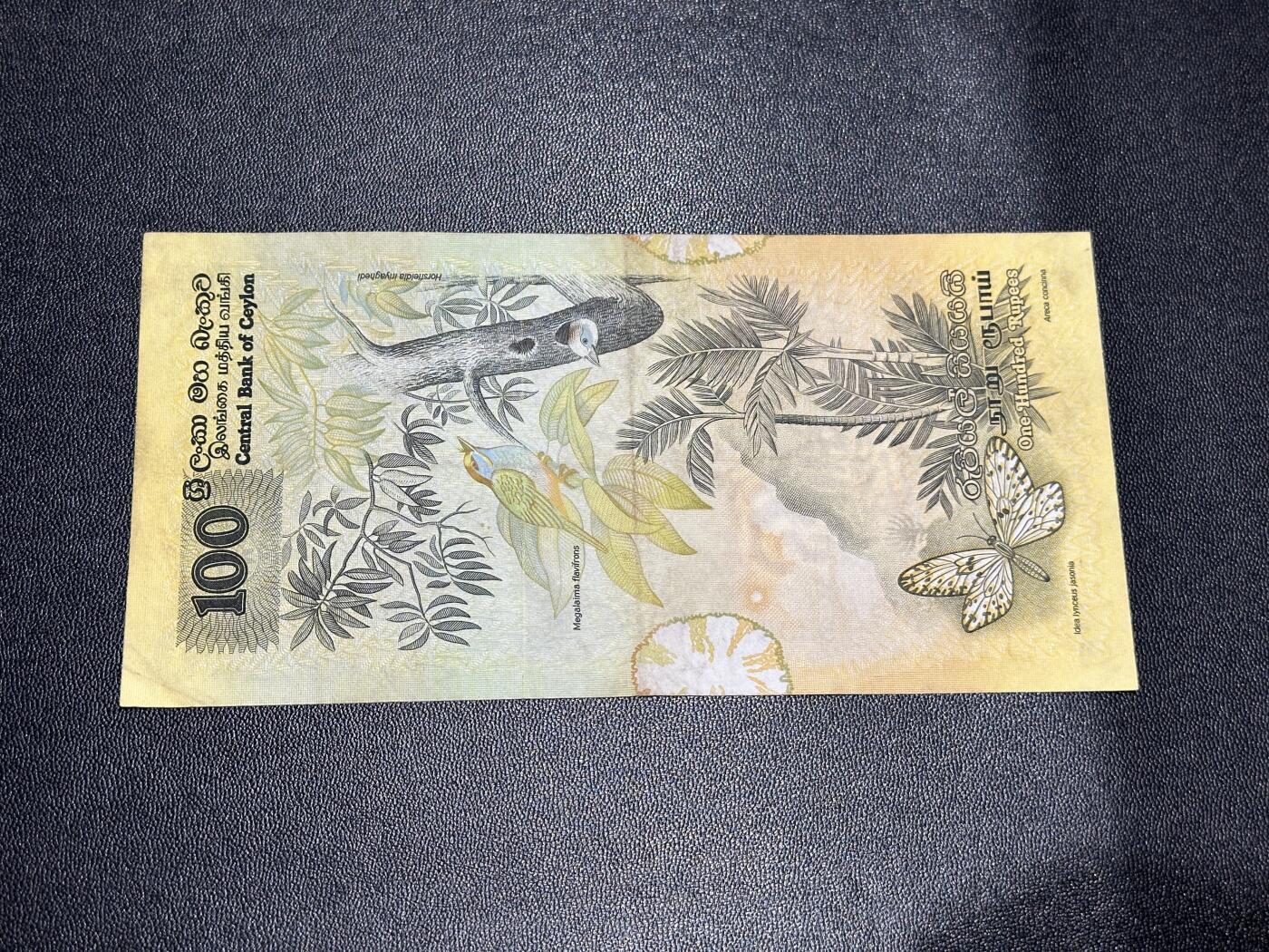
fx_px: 1760
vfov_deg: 30.3
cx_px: 634
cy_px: 476
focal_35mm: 48
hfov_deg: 39.7
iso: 100
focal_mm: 6.86
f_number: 1.78
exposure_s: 1/50
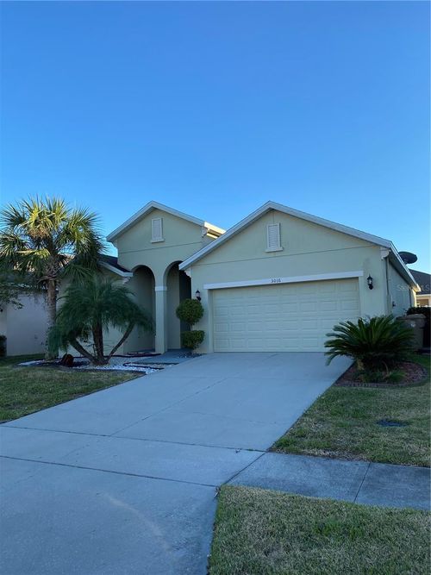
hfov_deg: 53.0
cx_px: 216
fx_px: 432
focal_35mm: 26
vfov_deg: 67.3
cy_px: 288
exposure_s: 1/864
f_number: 1.8
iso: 32
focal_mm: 4.25
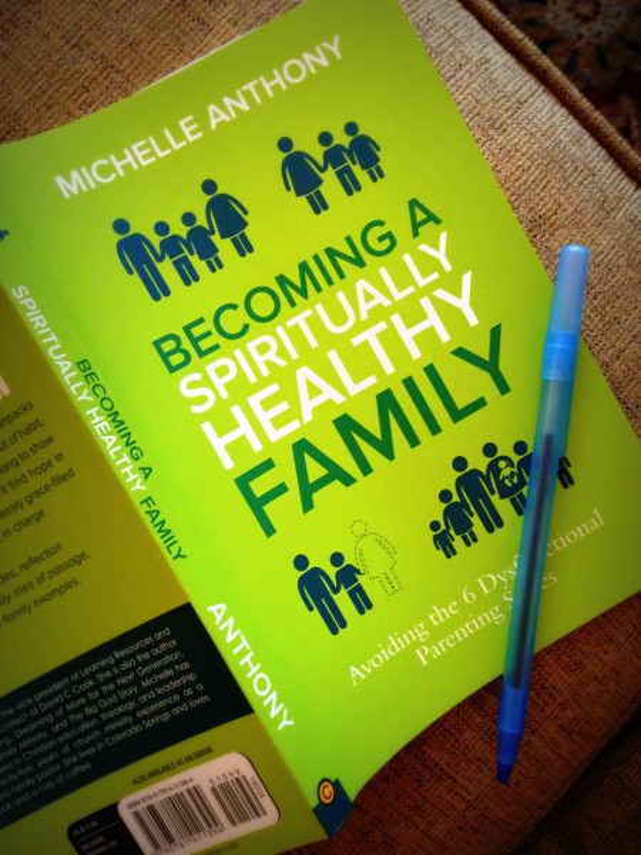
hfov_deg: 42.9
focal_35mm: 33
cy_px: 428
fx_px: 815
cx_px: 320
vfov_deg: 55.4
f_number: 2.4
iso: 160
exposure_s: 1/20
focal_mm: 4.12
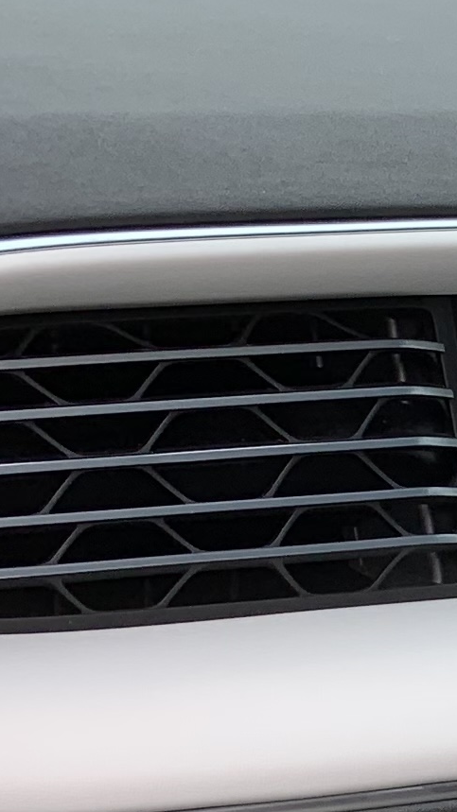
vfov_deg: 16.0
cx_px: 1633
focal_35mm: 133
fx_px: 2866
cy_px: 693
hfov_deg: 7.4
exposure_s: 1/267
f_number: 1.8
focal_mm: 4.25
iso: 25
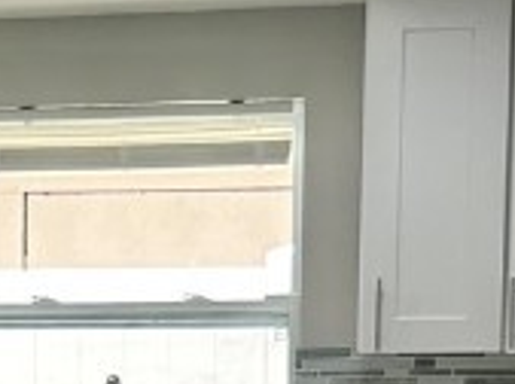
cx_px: -73
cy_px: 649
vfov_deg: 9.0
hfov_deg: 12.3
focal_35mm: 158
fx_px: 2346
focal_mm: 5.7
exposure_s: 1/134
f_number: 1.5
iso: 40
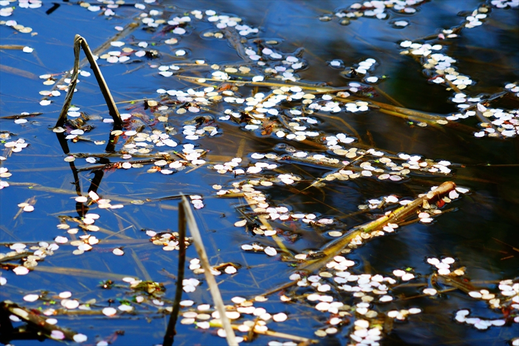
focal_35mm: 360
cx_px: 260
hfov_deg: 5.7
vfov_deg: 3.8
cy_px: 173
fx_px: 5189
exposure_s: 1/400
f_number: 6.3
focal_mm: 240
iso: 200
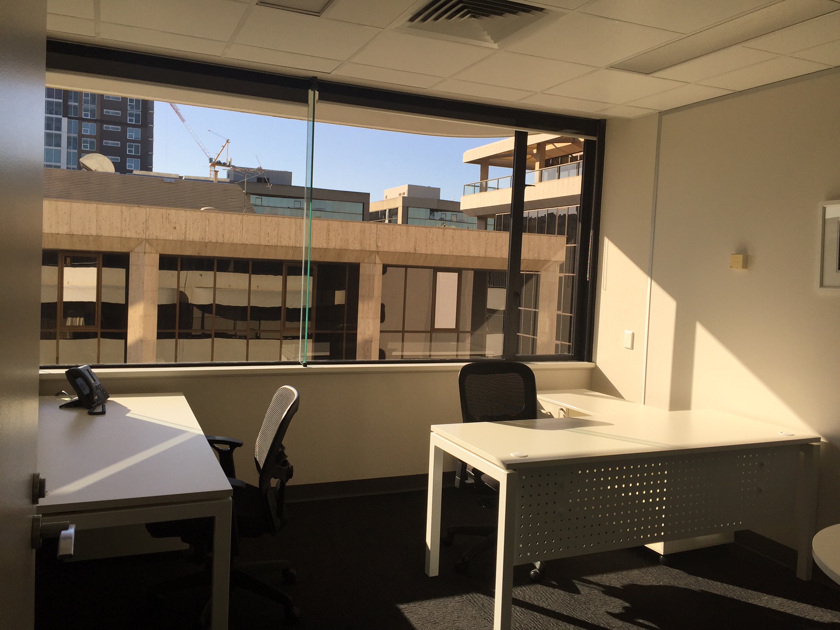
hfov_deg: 61.7
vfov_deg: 48.2
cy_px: 315
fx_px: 704
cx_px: 420
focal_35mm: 29
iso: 32
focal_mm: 4.15
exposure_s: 1/920
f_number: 2.2
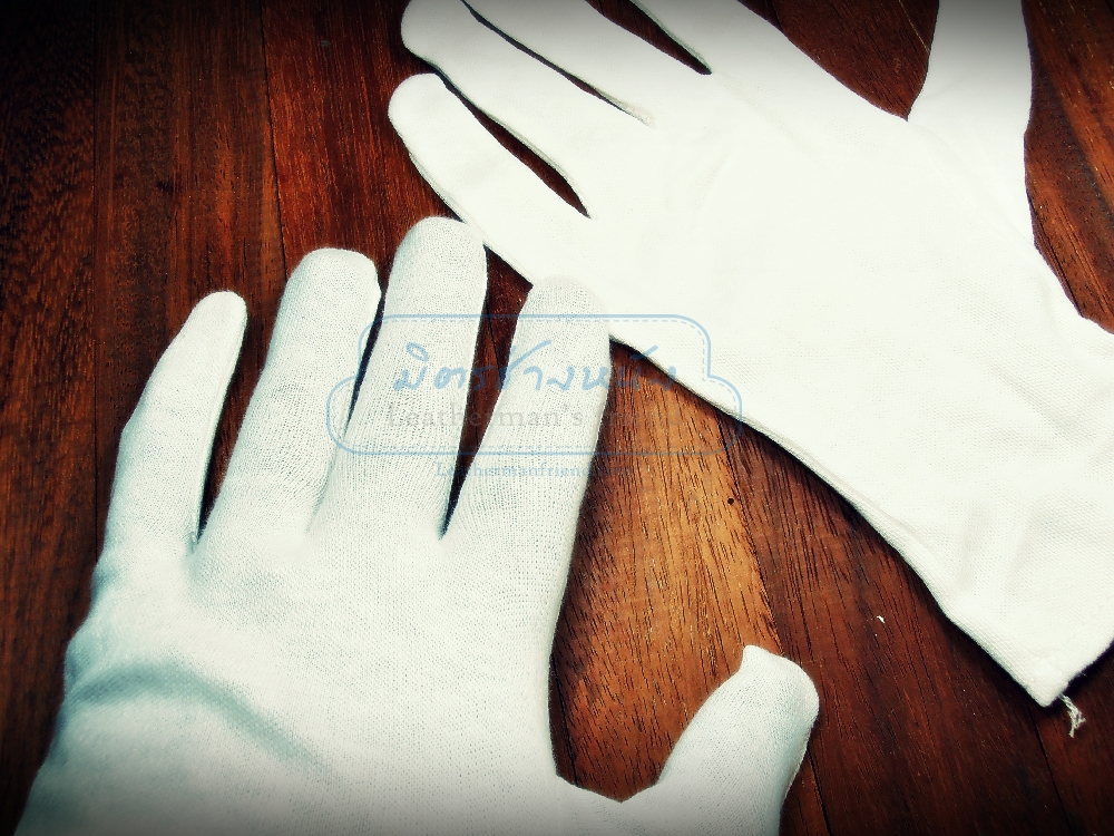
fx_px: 1191
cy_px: 418
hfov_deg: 50.1
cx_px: 557
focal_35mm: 37
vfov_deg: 38.7
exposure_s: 1/200
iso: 80
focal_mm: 6.61
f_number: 3.9
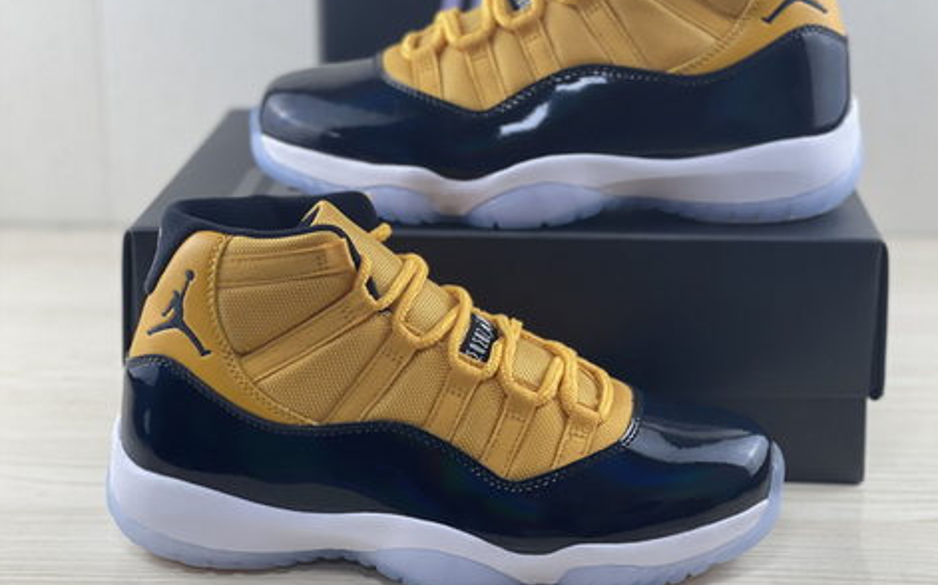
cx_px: 492
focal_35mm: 72
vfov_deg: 18.1
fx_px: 1840
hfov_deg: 28.6
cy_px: 234
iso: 200
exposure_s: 1/100
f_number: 2.2
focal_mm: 7.5
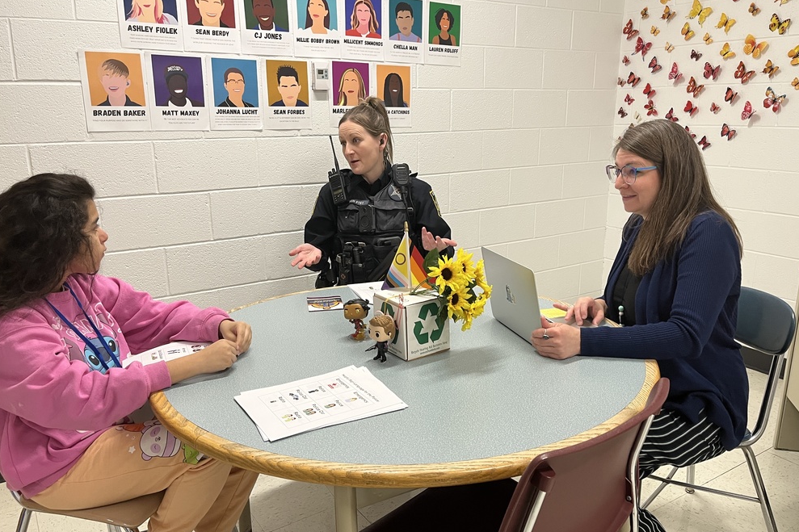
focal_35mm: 28
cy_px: 273
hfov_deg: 65.5
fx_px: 621
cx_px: 389
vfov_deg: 46.4
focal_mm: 5.1
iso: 125
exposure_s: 1/60
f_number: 1.6
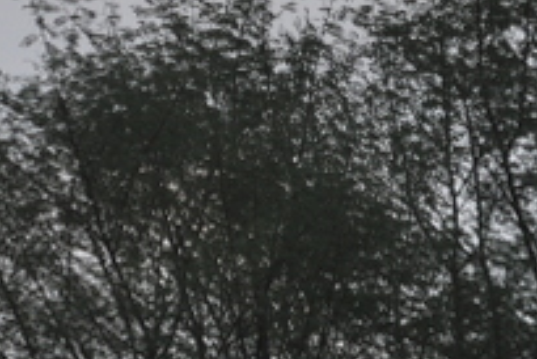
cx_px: -212
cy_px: -16
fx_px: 6105
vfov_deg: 3.4
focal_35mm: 409
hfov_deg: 5.0
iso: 200
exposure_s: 1/160
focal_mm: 70
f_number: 8
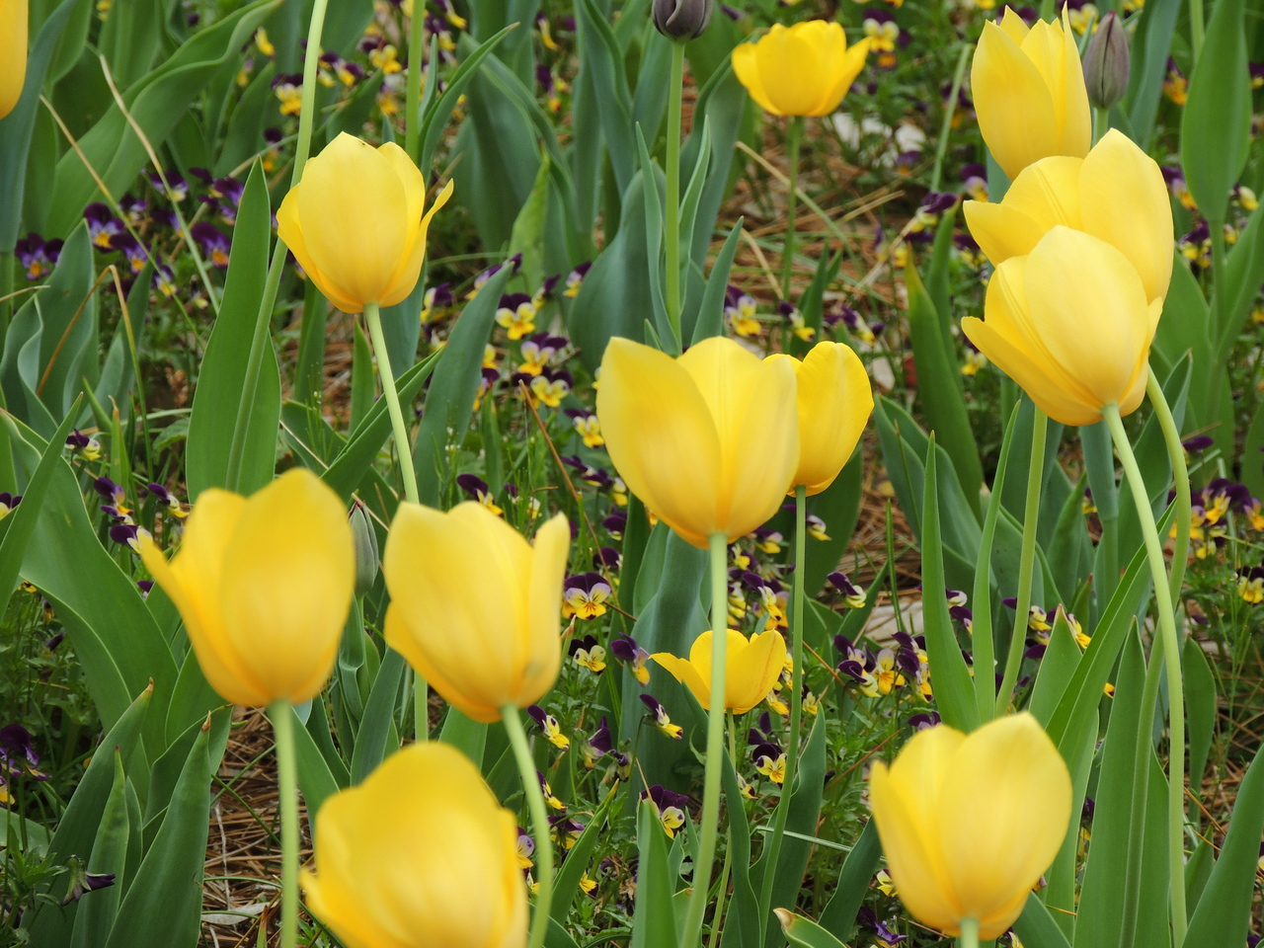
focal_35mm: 470
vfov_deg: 3.2
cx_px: 632
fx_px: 17162
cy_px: 474
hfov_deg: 4.2
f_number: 4.9
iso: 100
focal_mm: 83.8
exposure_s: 1/400
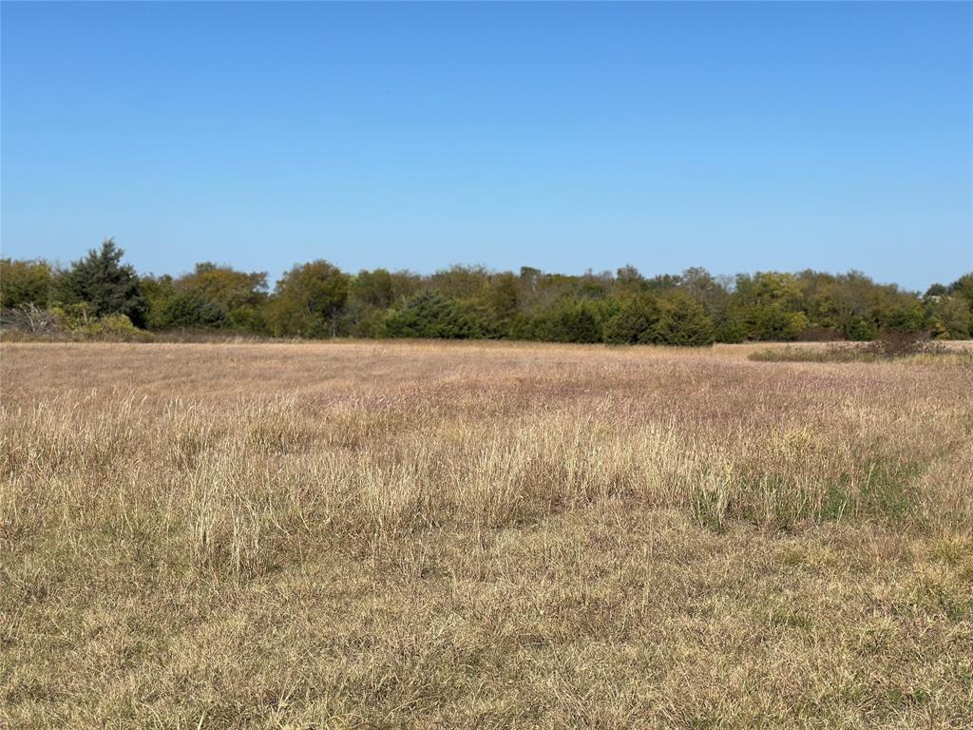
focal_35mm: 48
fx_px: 1349
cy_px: 365
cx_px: 486
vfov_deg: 30.3
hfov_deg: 39.7
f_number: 1.78
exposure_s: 1/8197
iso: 100
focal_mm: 6.86
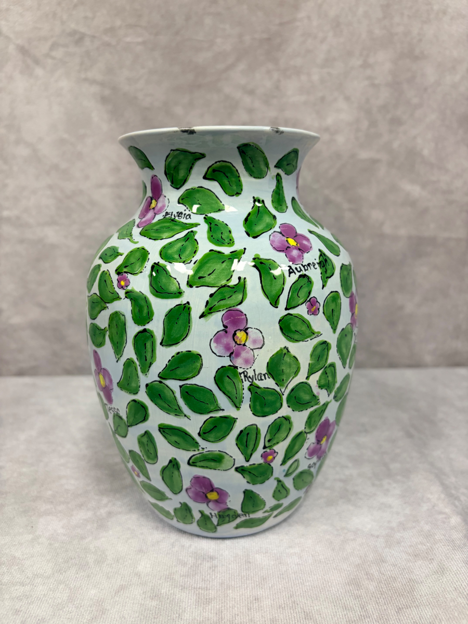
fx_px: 469
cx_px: 234
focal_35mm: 26
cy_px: 312
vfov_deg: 67.3
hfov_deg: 53.1
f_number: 1.6
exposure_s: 1/60
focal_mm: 5.96
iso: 160
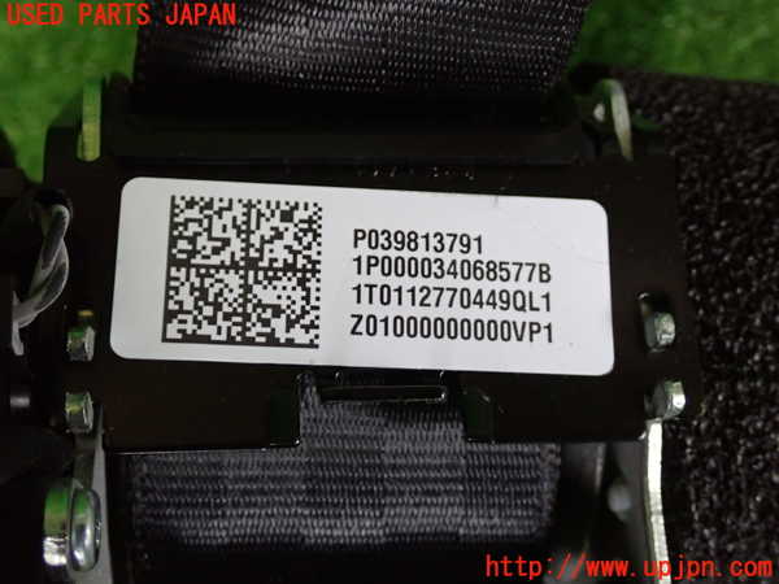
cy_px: 292
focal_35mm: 50
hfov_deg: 38.2
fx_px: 1125
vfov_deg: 29.1
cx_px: 390
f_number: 3.2
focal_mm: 9.01
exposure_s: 1/50
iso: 1000
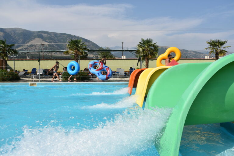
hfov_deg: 67.4
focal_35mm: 27
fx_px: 175
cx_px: 117
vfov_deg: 47.9
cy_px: 78
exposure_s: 1/500
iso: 140
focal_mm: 18
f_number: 8
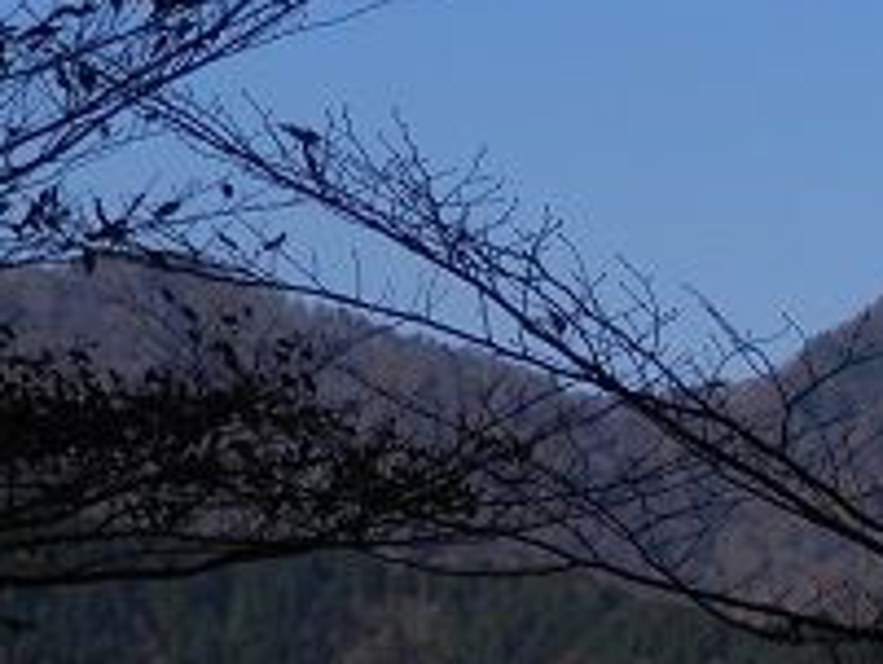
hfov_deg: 10.0
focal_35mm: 195
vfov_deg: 7.6
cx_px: 1050
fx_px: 4977
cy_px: 805
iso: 80
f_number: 11.2
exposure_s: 1/160
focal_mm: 8.9
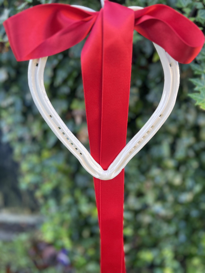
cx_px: 102
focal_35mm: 26
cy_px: 136
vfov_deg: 67.3
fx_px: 205
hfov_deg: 53.1
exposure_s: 1/121
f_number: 1.5
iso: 80
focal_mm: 5.7
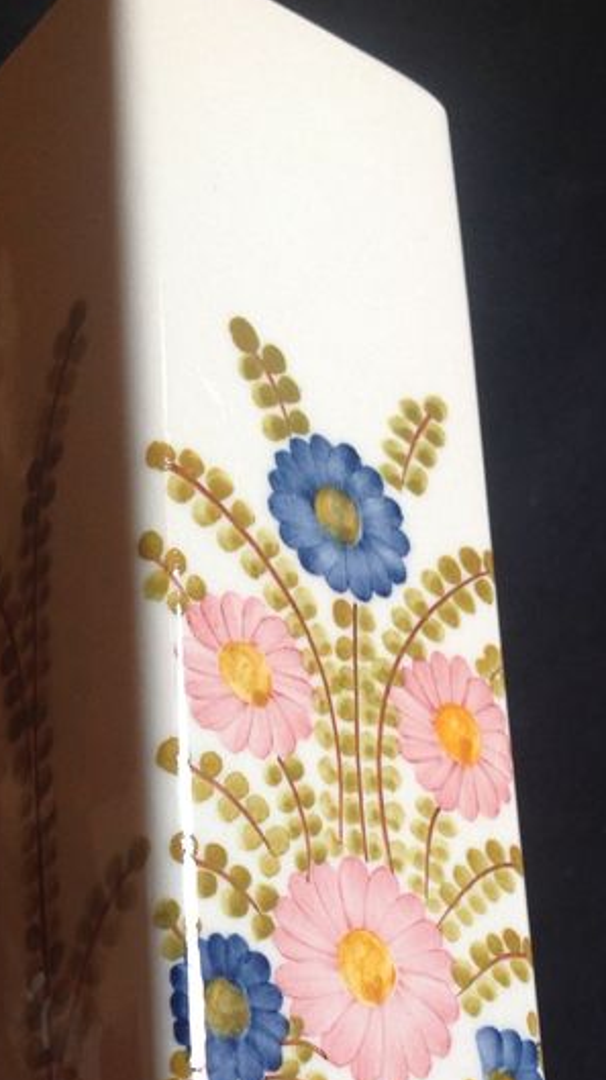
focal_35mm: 72
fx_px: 2060
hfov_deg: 16.7
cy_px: 955
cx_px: 211
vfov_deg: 28.3
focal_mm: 4.28
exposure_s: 1/15
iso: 50
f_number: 2.4
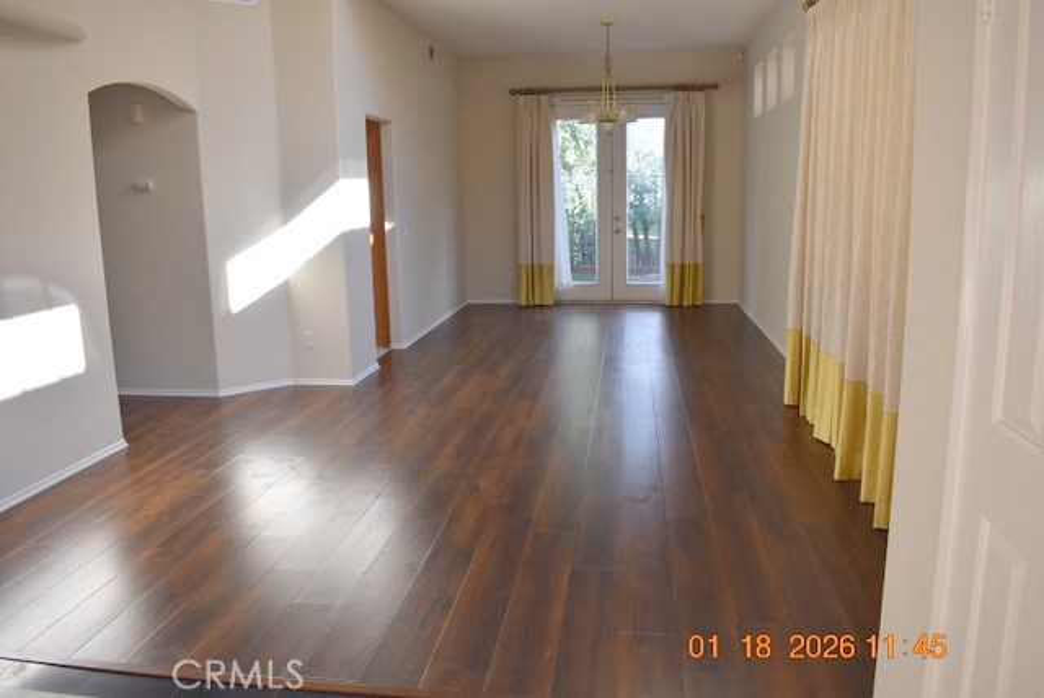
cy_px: 349
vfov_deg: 48.0
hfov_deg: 67.3
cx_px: 522
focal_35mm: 27
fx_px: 784
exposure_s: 1/250
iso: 400
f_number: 4.5
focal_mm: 18
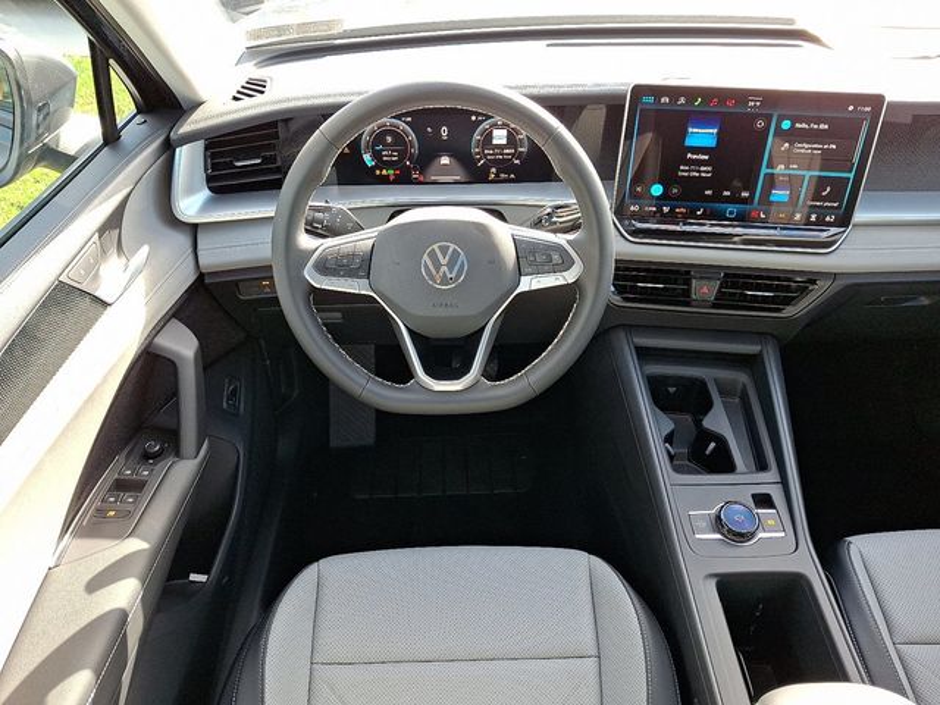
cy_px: 352
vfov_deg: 54.9
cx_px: 470
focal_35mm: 25
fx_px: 679
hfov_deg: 69.4
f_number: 1.8
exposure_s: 1/120
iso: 48
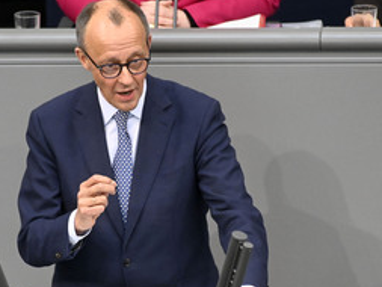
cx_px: 106
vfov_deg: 1.7
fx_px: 9451
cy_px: 171
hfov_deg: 2.3
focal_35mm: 856
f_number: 5.6
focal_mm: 500
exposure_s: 1/320
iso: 10000
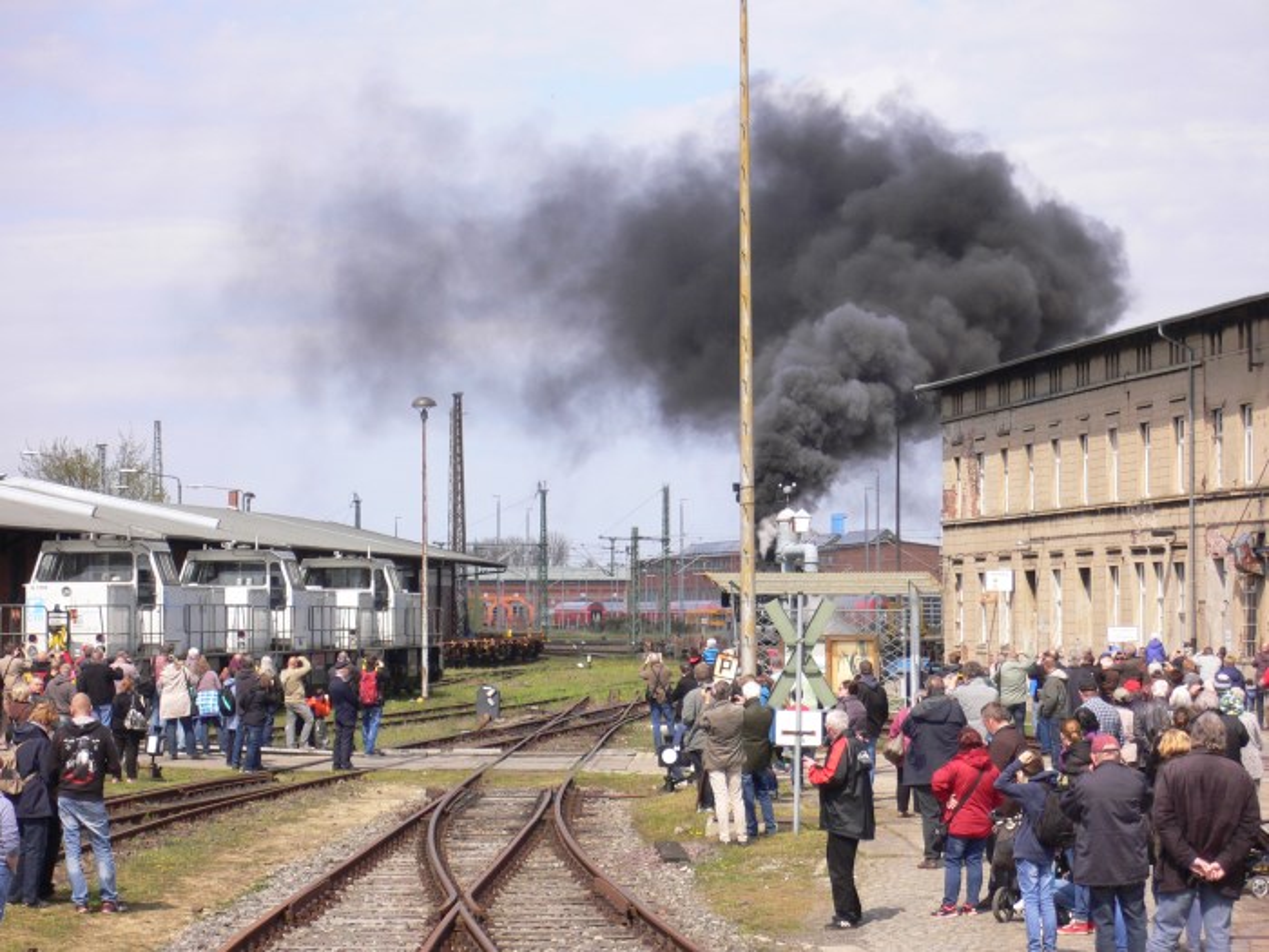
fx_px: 3849
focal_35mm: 105
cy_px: 476
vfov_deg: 14.1
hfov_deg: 18.7
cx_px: 634
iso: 100
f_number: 5
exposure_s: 1/500
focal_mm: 17.4
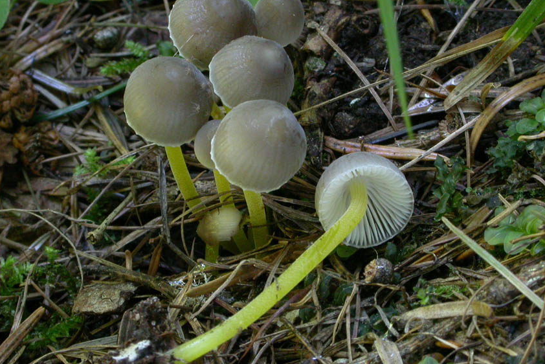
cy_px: 182
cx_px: 274
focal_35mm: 148
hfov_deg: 13.9
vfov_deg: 9.3
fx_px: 2241
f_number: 9.8
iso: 200
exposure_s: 1
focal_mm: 29.3
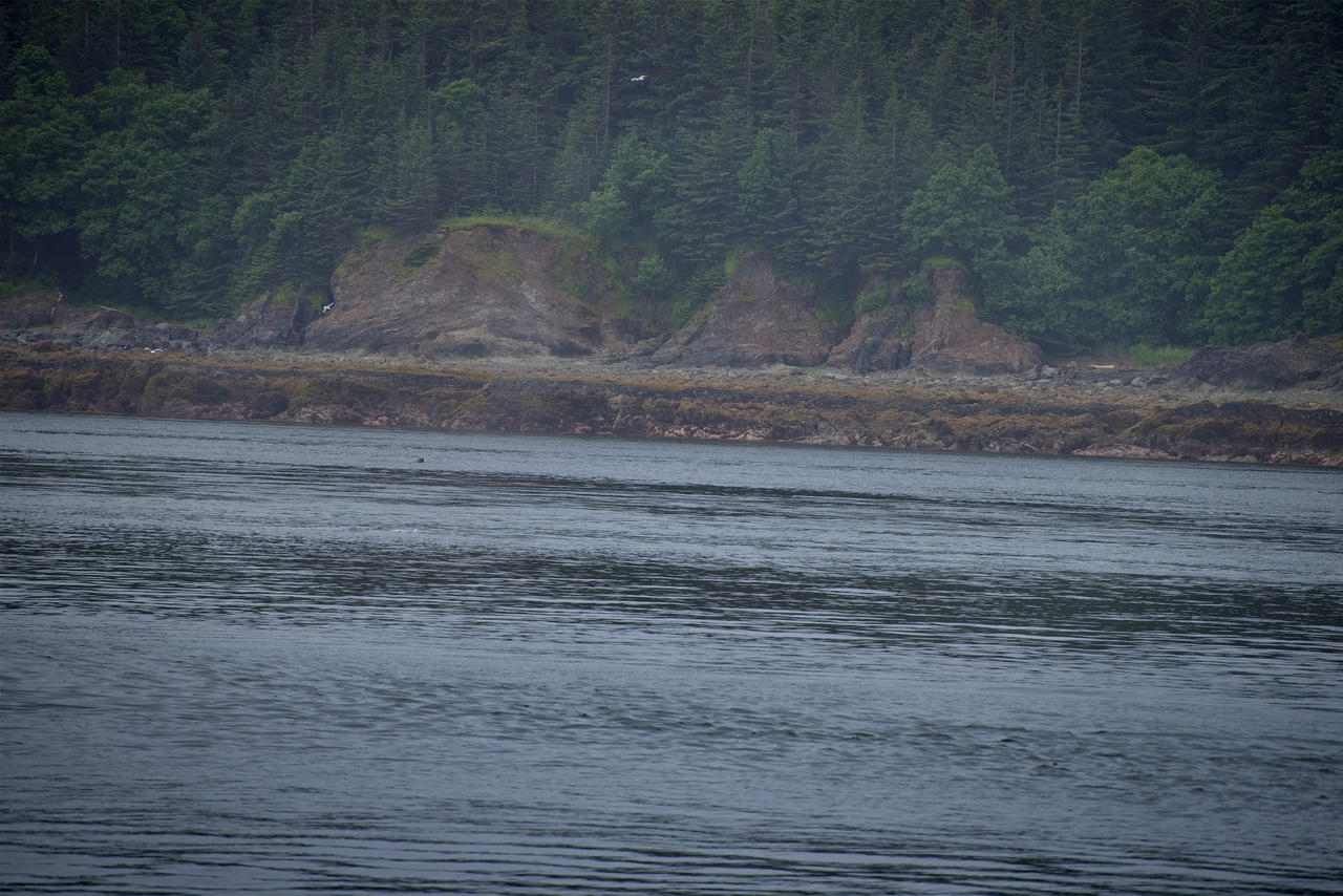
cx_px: 672
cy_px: 448
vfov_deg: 4.6
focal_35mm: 300
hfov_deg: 6.9
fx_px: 11193
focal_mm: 300
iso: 160
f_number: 5.6
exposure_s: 1/640
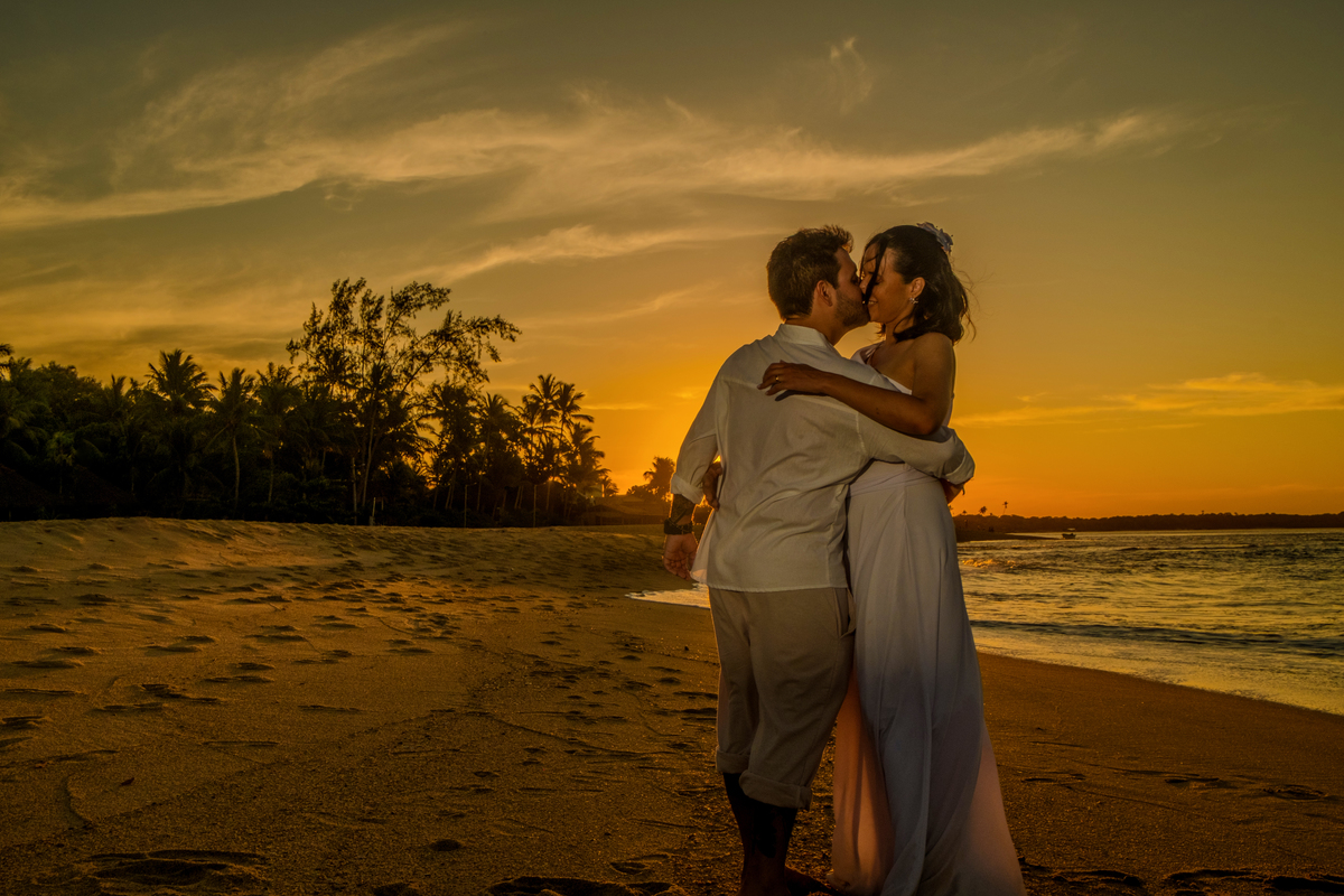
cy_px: 448
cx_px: 672
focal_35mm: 35
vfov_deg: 37.9
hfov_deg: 54.4
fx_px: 1307
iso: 200
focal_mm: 23.3
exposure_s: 1/250
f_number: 14
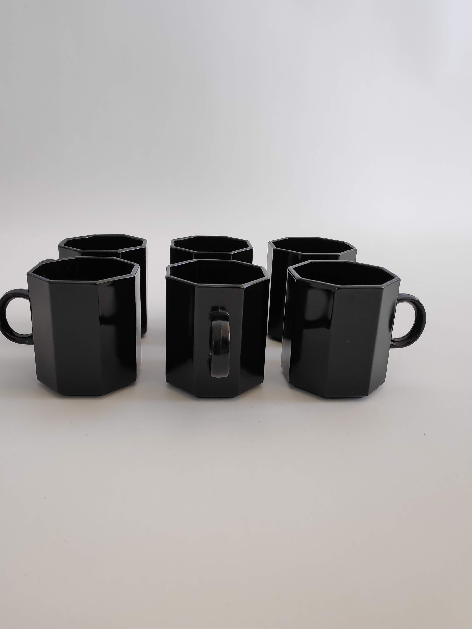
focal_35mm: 23
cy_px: 313
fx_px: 418
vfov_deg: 73.9
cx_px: 208
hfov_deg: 58.7
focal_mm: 3.94
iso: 324
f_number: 1.9
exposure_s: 1/100
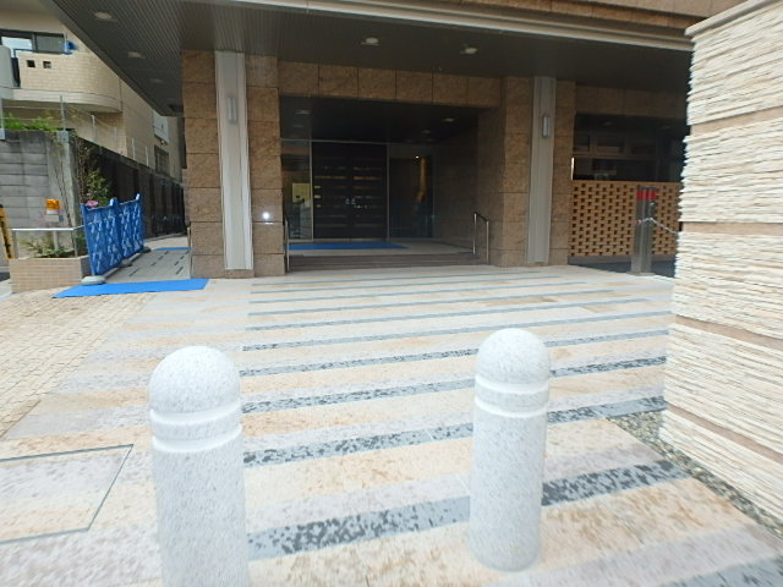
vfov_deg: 63.4
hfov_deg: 79.0
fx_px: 475
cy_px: 294
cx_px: 392
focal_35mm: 21
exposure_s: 1/60
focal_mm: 3.7
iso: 125
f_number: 3.5
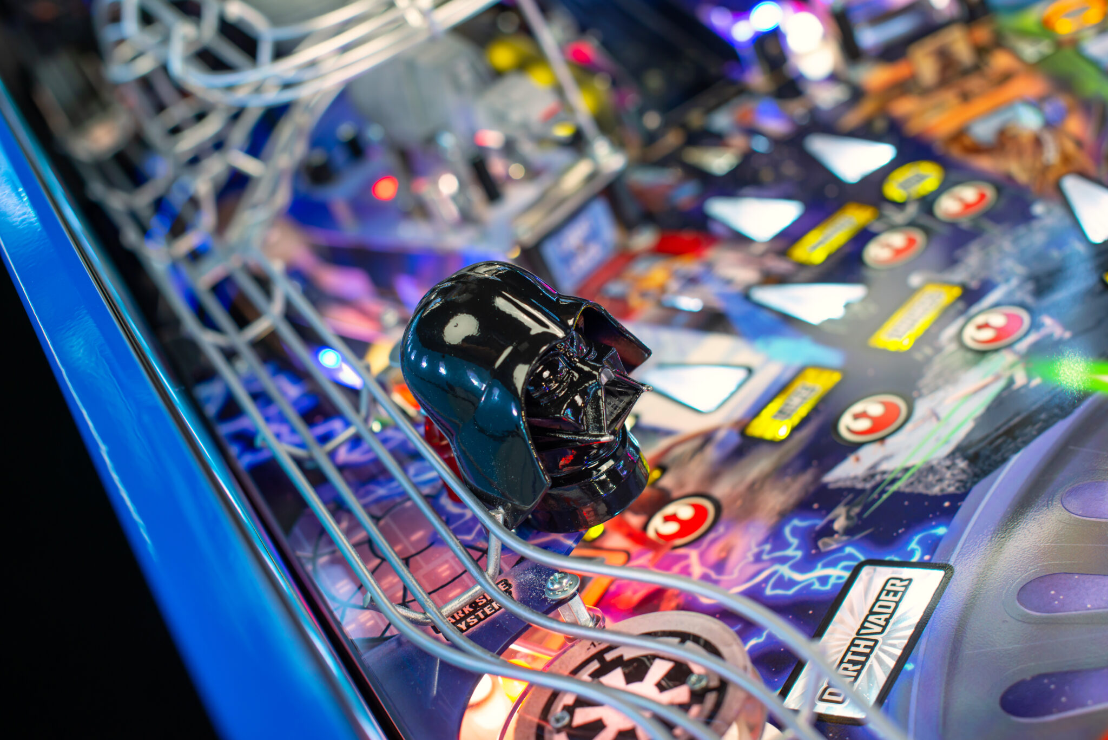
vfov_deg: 27.0
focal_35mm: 50
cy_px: 370
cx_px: 554
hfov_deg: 39.6
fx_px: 1539
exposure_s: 1/100
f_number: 5
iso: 320
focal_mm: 50
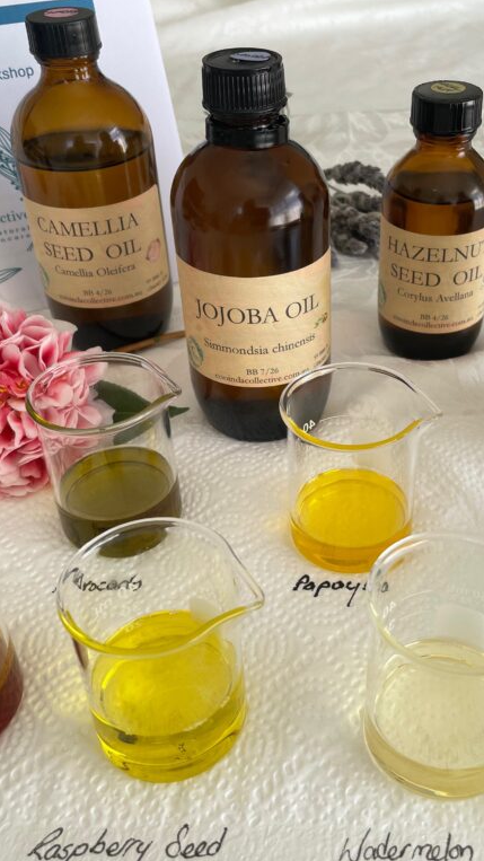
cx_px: 323
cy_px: 429
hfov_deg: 30.9
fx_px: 867
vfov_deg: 52.8
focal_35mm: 38
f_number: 1.6
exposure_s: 1/121
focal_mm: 4.2
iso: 40
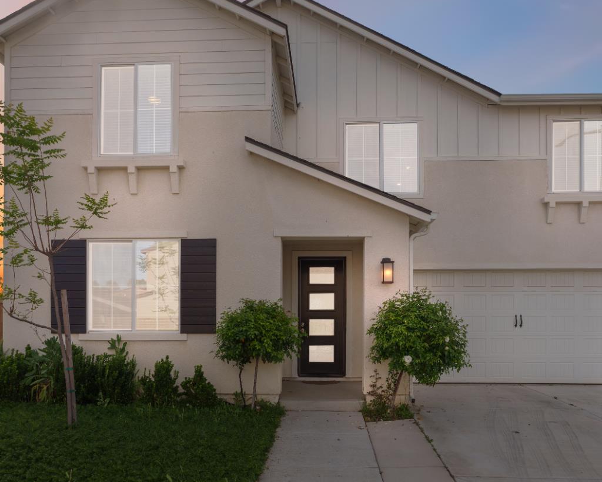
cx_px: 309
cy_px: 197
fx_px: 408
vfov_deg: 60.7
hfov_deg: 72.8
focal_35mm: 23
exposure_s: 1/160
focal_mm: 11.1
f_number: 7.1
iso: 200
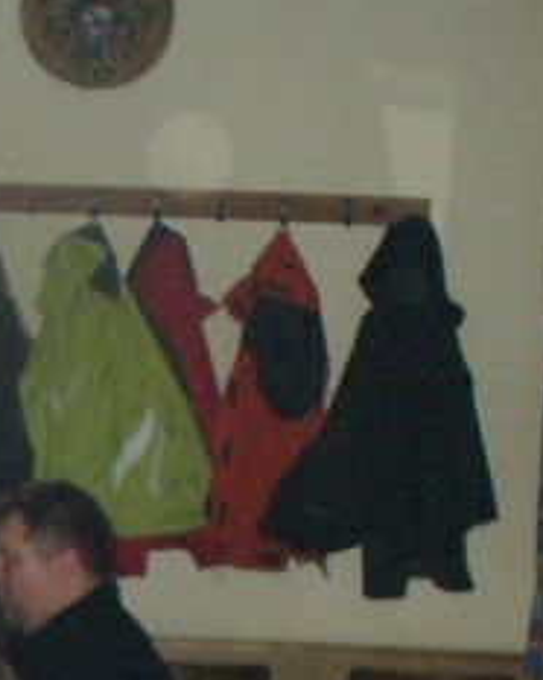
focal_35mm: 124
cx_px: -234
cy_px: 817
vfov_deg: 15.0
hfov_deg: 11.9
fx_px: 2494
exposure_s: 1/60
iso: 400
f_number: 2.8
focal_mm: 6.1
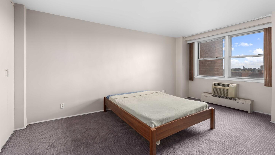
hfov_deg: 95.9
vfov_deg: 63.7
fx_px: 124
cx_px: 138
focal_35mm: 17
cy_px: 69
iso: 320
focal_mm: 16
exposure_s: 1.6
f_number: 11
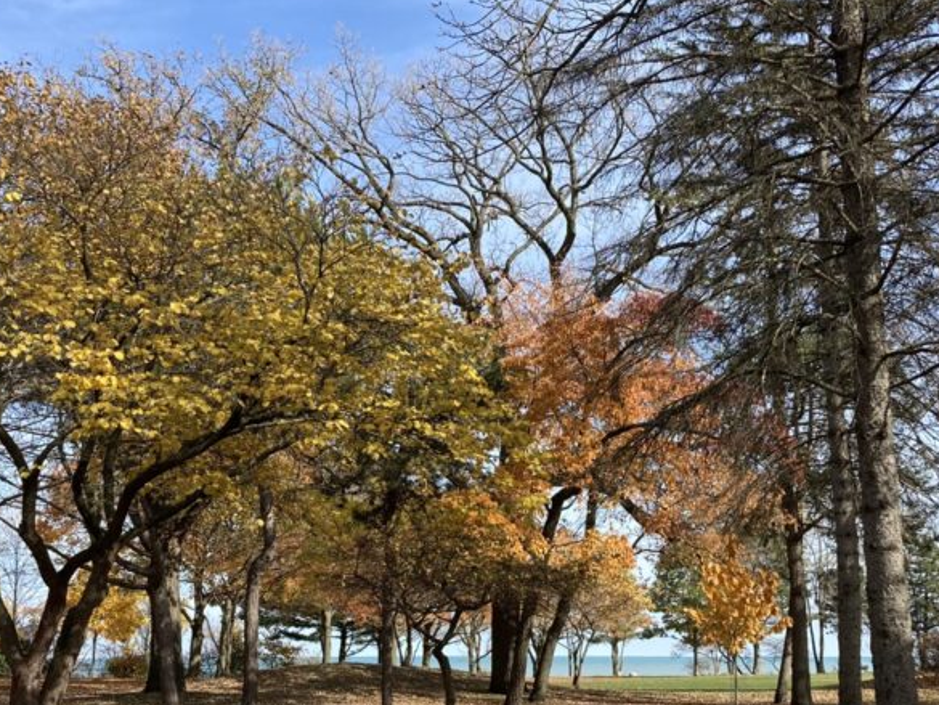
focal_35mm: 49
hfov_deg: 38.9
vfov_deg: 29.6
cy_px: 432
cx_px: 438
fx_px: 1329
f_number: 1.8
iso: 20
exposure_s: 1/873
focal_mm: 3.99
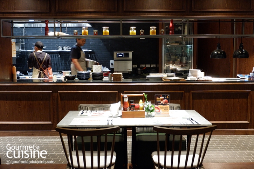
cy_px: 84
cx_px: 127
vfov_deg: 31.9
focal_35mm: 42
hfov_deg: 46.4
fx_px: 296
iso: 800
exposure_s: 1/10
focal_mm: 28.2
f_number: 4.5
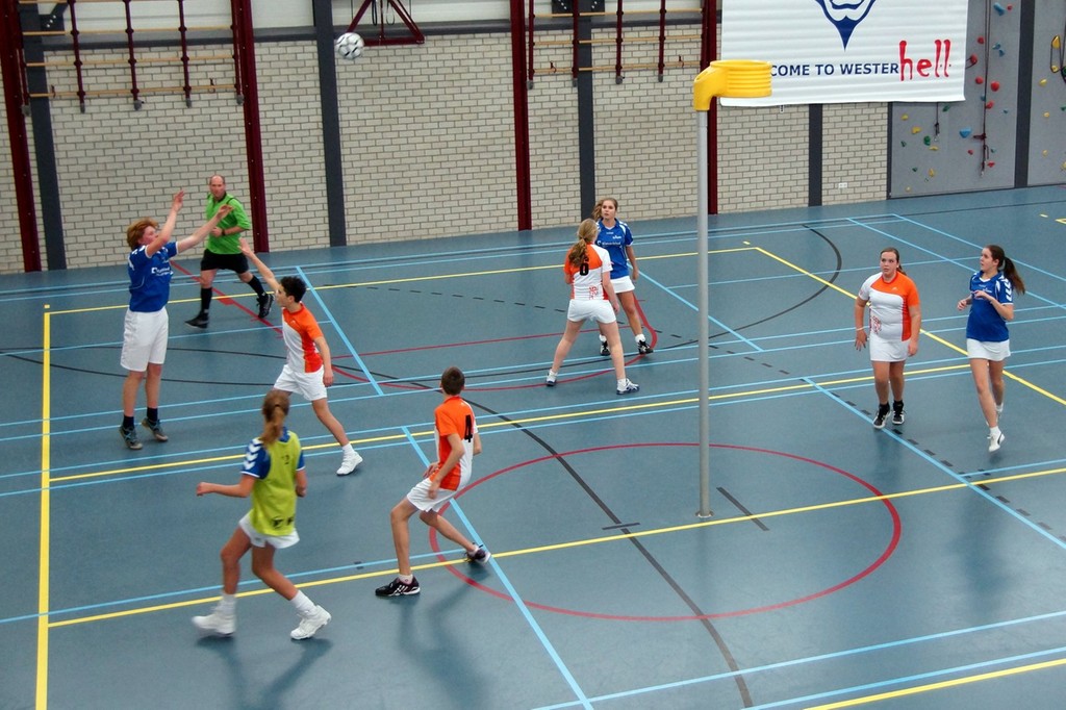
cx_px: 533
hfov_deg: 46.4
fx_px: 1243
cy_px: 355
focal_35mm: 42
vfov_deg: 31.9
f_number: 4
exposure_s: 1/160
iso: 1250
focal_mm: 28
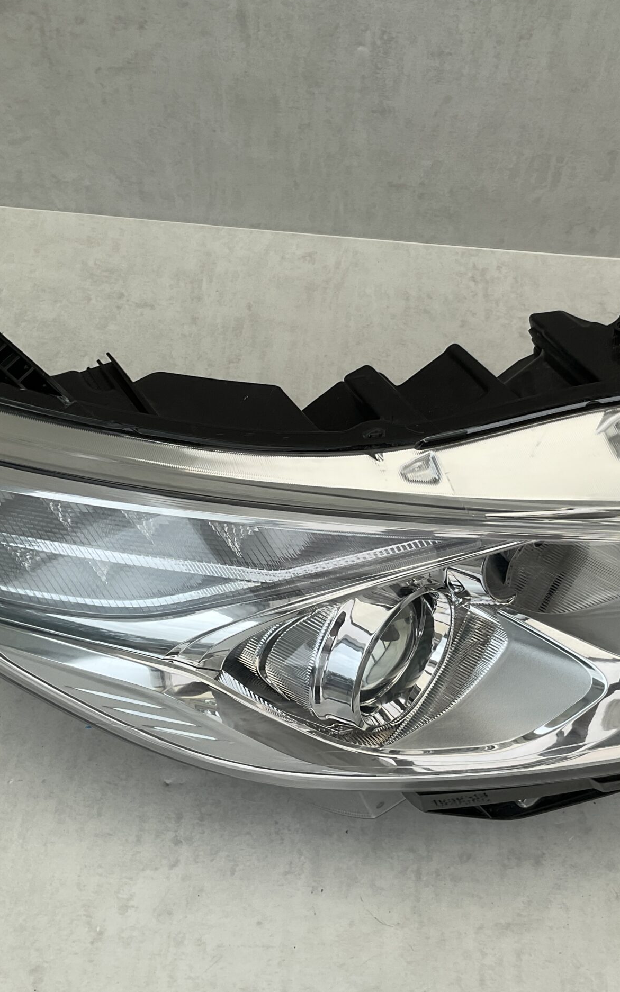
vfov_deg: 47.2
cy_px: 492
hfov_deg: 30.4
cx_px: 397
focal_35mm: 42
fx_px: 1136
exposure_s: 1/500
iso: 16
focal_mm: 3
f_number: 1.8
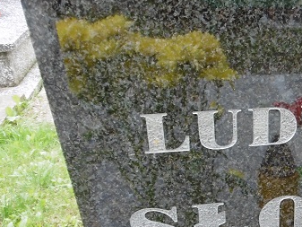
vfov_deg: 25.4
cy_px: 165
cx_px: 292
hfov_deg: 31.6
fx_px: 497
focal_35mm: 57
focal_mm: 4.3
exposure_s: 1/60
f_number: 3.1
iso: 100
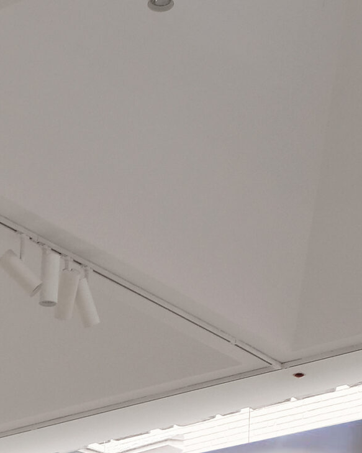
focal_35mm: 89
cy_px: 398
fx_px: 1192
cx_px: -147
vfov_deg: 21.1
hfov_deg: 16.1
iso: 400
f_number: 6.4
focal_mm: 18
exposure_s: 1/140
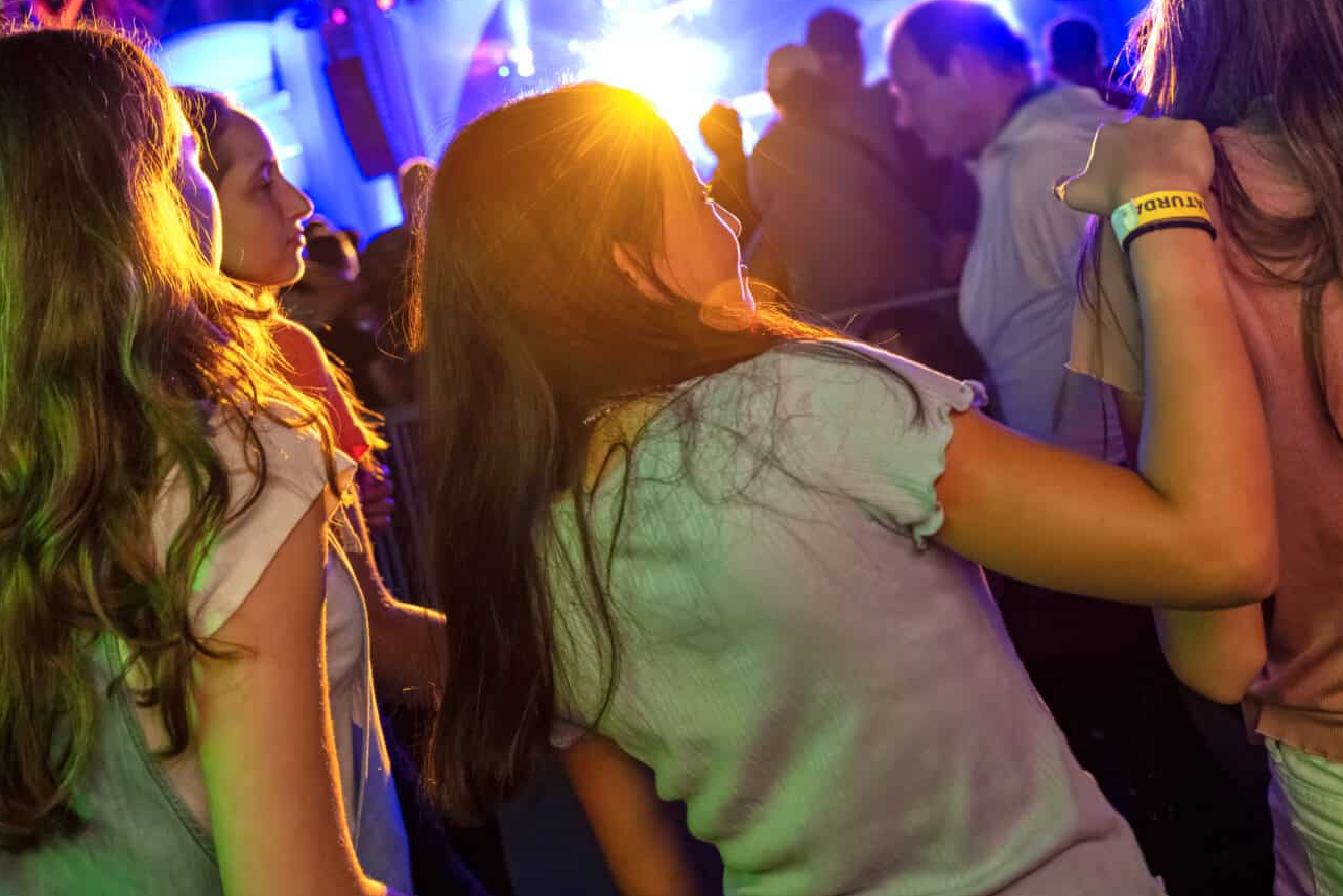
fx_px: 1335
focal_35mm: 36
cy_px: 187
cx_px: 720
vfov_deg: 35.9
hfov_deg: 53.3
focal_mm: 22.5
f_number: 2.8
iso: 4000
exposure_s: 1/160
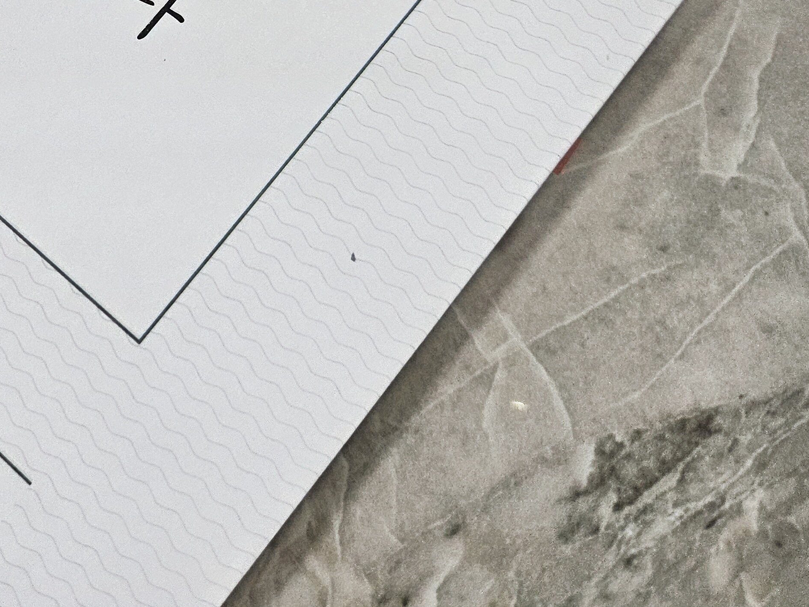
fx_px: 1192
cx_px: 26
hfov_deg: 34.6
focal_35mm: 51
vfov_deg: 26.7
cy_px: -30
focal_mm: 5
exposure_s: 1/120
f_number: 1.8
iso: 250
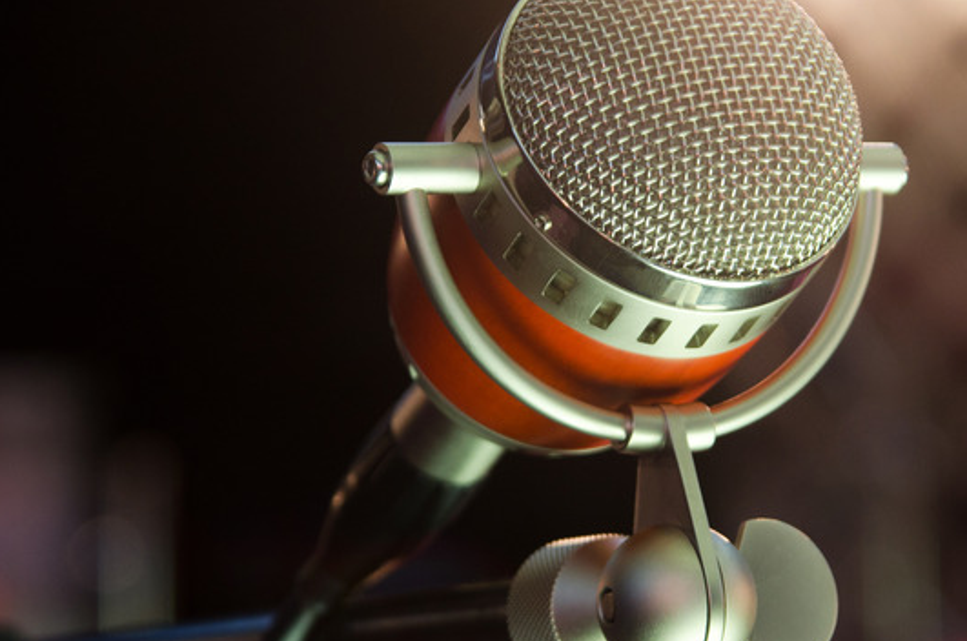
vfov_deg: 7.3
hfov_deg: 11.0
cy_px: 264
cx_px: 598
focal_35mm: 188
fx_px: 5041
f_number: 5
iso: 400
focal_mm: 70
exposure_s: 1/8
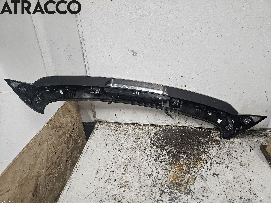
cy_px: 102
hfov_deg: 73.9
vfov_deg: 58.9
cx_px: 136
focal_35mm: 23
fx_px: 180
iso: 250
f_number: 1.8
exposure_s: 1/100
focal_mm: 5.4
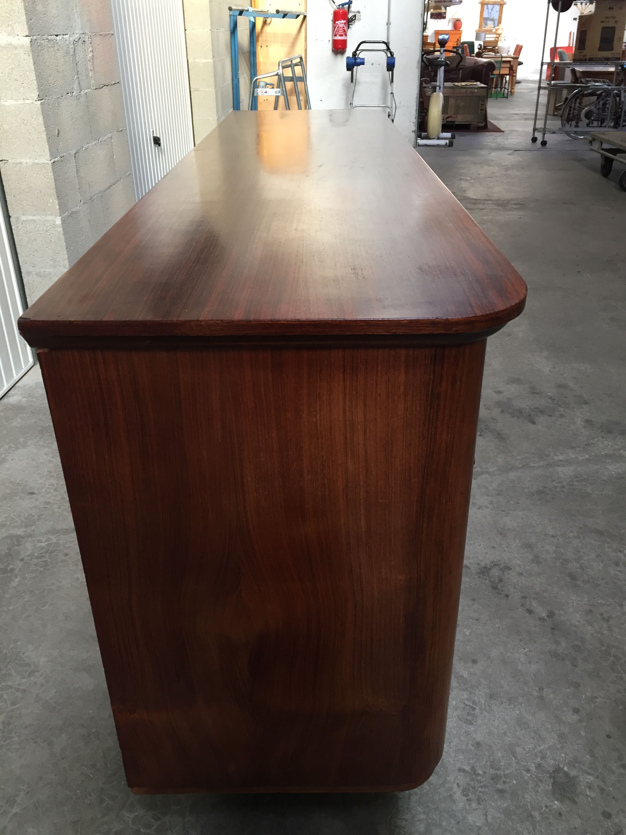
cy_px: 418
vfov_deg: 61.7
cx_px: 313
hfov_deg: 48.2
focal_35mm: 29
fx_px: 699
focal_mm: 4.15
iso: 125
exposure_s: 1/33
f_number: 2.2
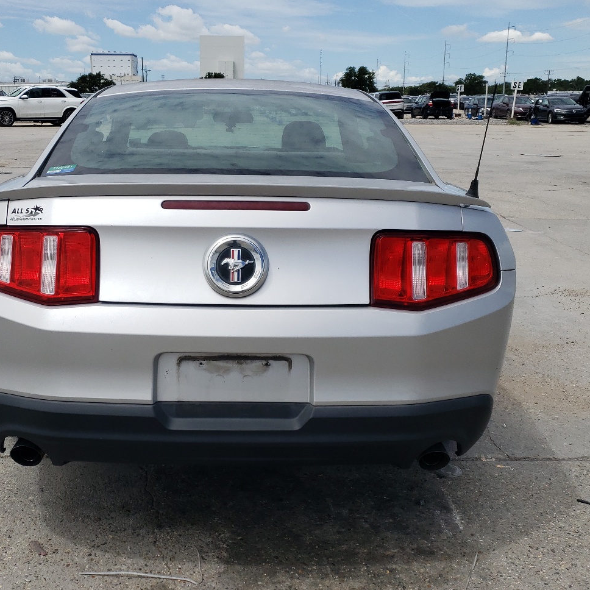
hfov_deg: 43.7
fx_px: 733
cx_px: 251
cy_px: 310
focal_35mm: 38
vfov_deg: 43.8
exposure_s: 1/5000
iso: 50
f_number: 1.5
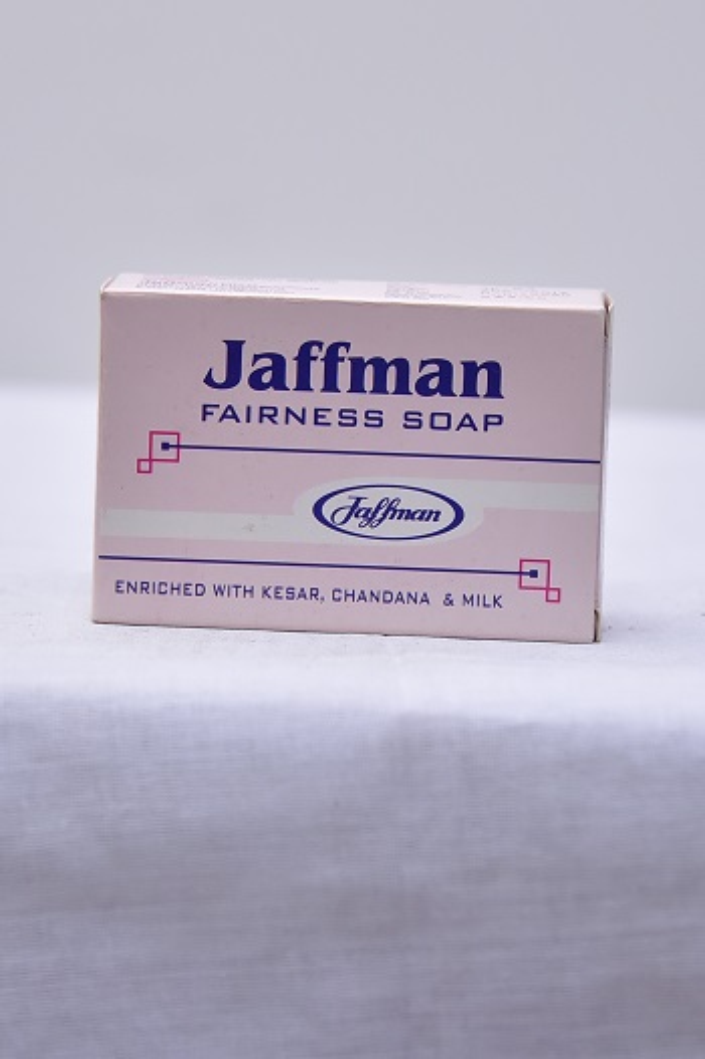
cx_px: 352
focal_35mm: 86
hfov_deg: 15.9
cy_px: 530
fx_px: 2529
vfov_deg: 23.7
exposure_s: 1/160
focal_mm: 86
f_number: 4
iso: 1250
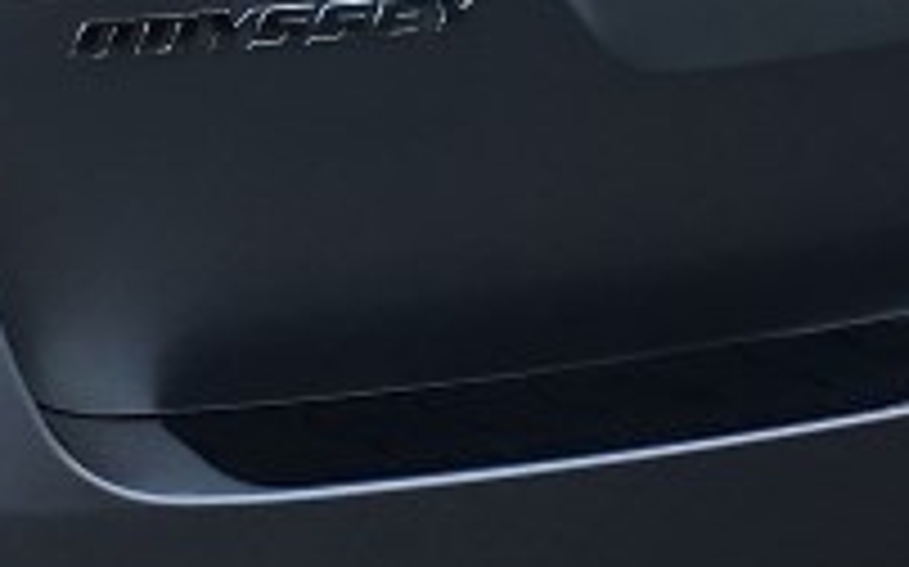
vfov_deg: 8.3
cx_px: 94
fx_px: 3862
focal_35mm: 156
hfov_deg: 13.3
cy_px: -162
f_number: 2.2
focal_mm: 4.15
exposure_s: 1/366
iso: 25
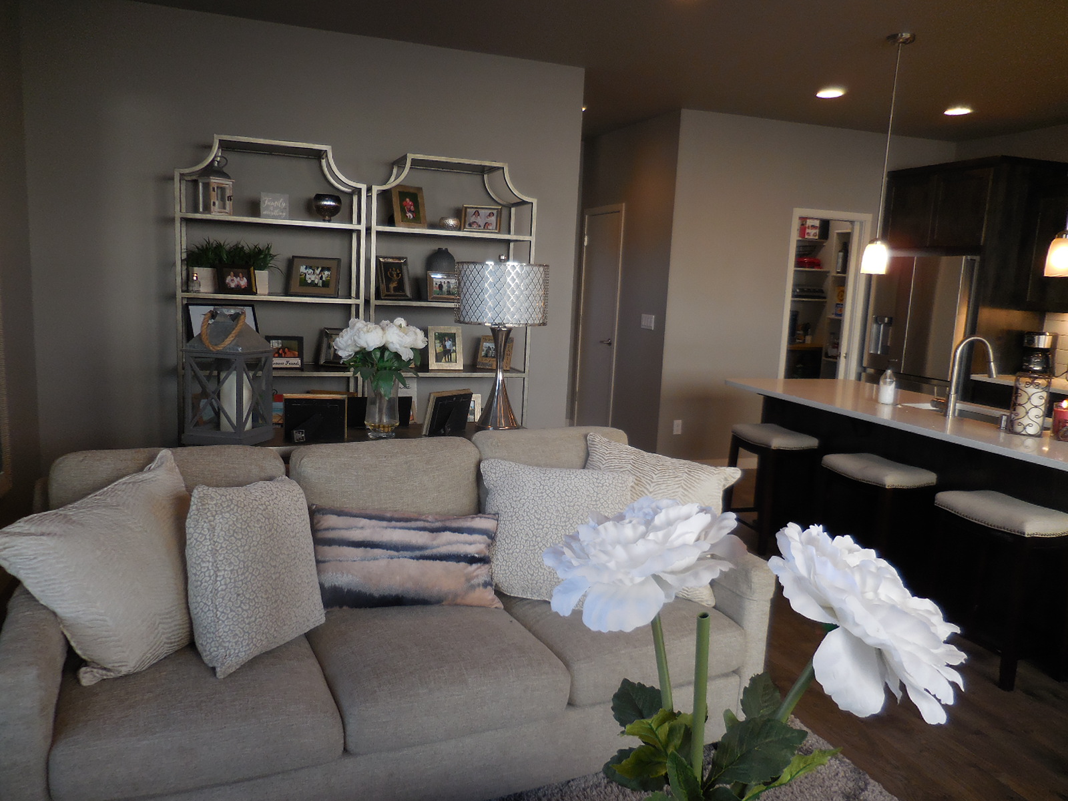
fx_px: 771
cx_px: 534
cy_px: 400
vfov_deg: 54.9
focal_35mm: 25
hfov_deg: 69.4
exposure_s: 1/40
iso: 125
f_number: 3.3
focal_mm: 4.5
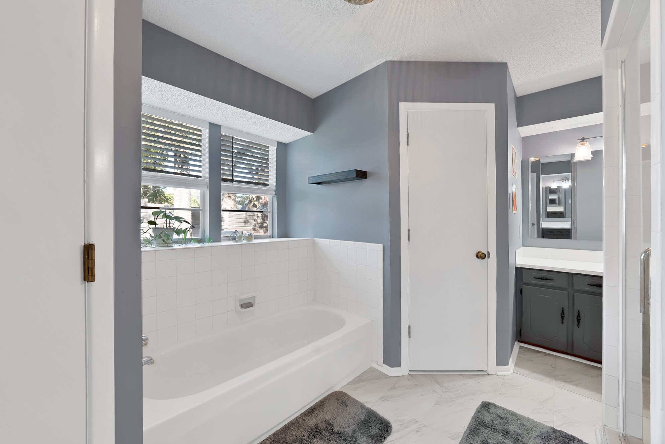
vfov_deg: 90.1
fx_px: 222
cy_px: 222
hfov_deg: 112.6
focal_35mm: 12
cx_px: 332
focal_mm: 12
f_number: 9
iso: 640
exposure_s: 1/6
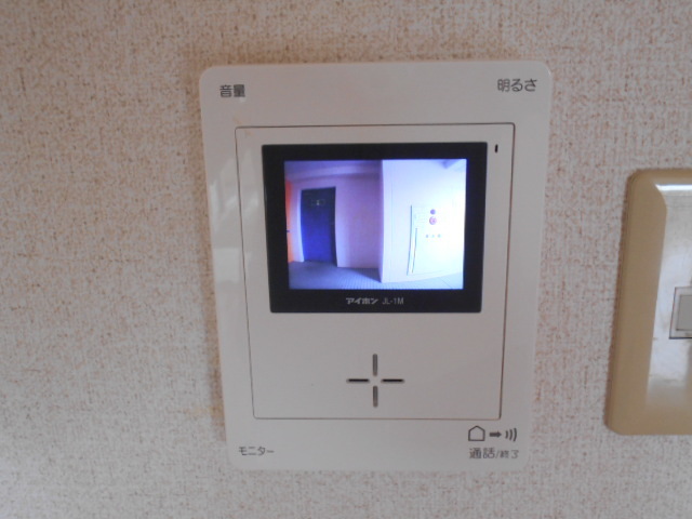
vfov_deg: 41.8
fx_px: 680
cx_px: 346
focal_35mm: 34
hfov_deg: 54.0
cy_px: 260
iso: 200
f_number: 3.6
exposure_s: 1/30
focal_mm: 5.8
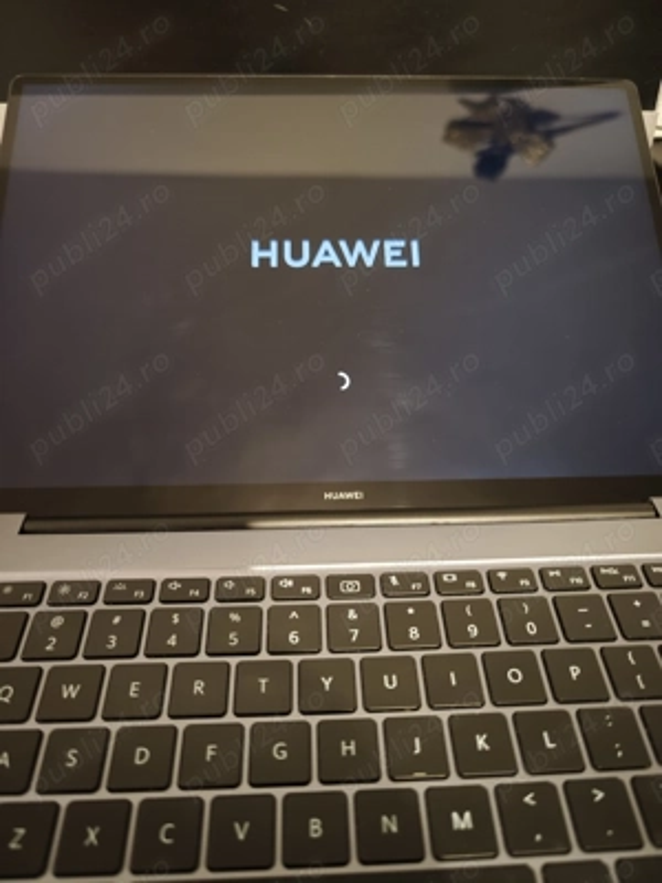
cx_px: 331
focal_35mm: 23
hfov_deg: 58.9
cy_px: 442
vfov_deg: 73.9
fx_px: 586
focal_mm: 8.72
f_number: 1.63
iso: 4000
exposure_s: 1/25
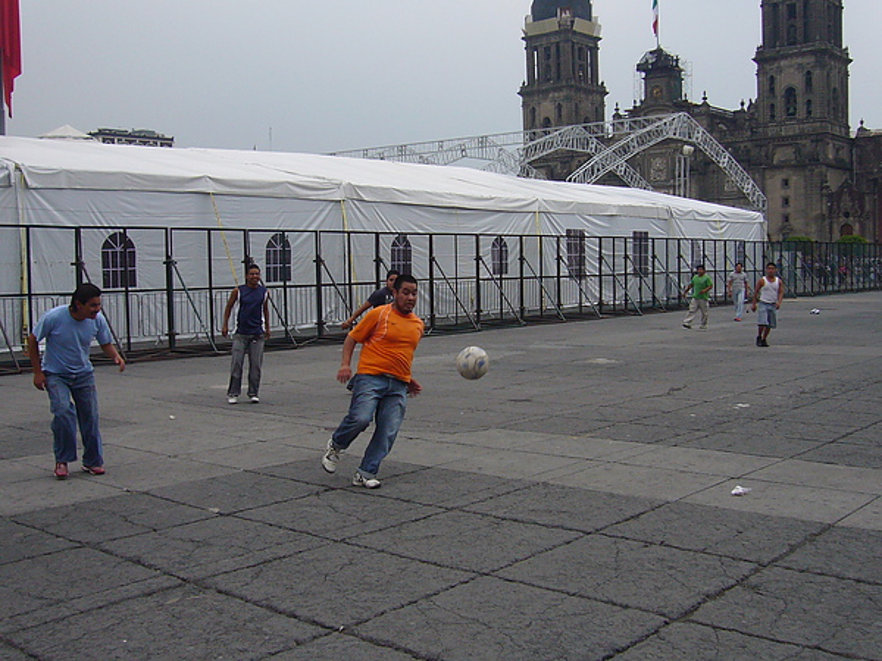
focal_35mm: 39
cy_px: 330
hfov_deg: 47.9
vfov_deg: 36.8
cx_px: 441
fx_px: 994
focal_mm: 4.6
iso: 80
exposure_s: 1/200
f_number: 5.6
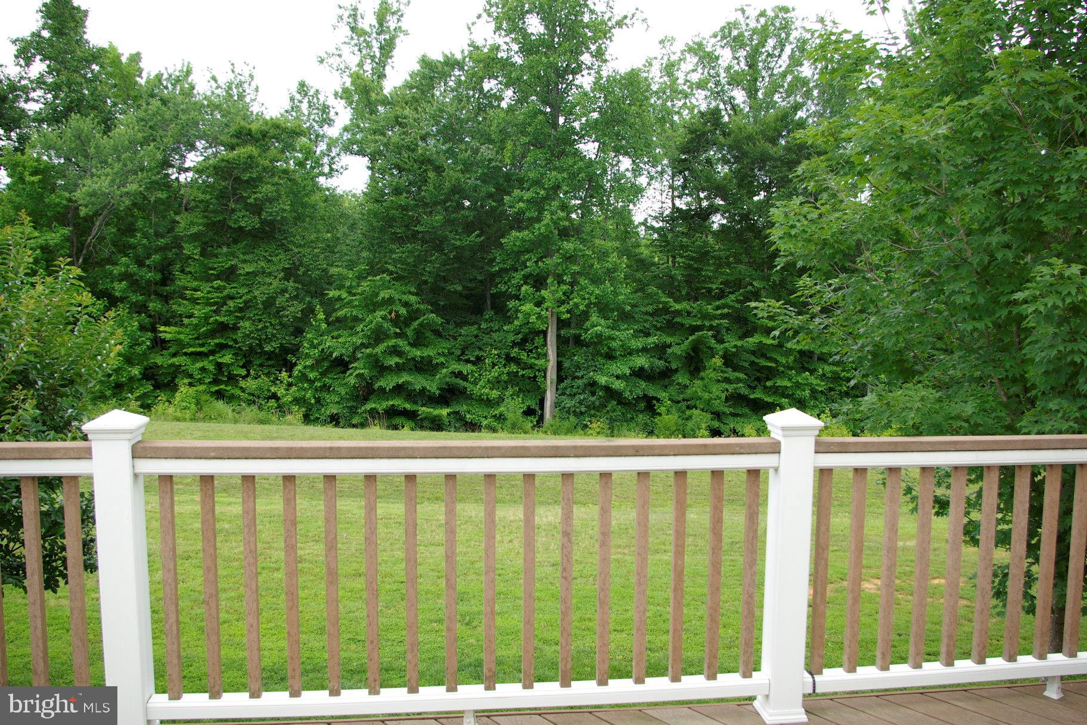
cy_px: 362
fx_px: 906
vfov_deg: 43.6
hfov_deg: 61.9
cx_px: 544
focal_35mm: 30
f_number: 5.6
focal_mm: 20
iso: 100
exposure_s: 1/60
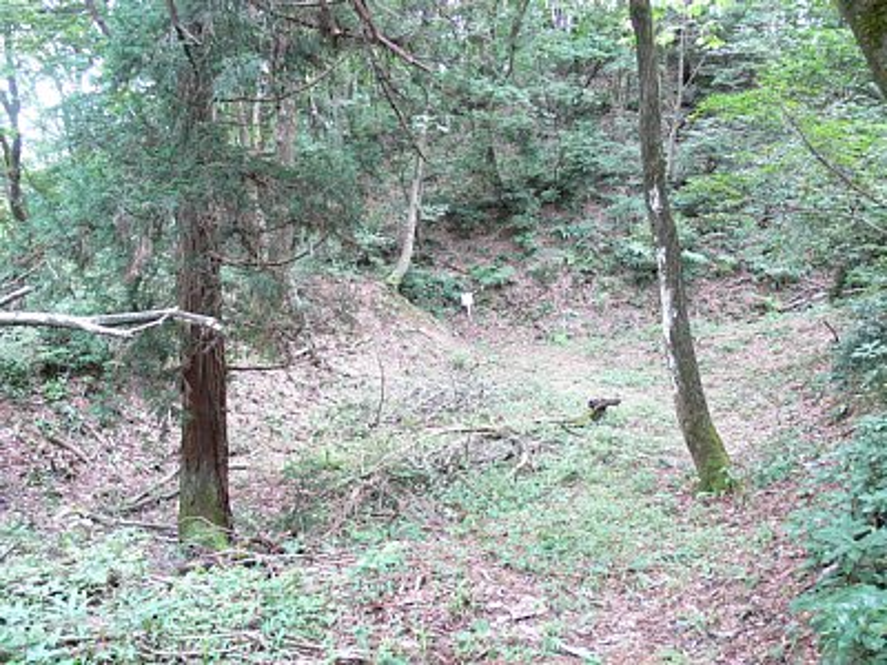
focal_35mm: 35
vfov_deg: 40.7
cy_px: 332
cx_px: 444
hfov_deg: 52.6
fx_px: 897
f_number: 2.8
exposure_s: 1/30
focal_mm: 7.4
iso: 200
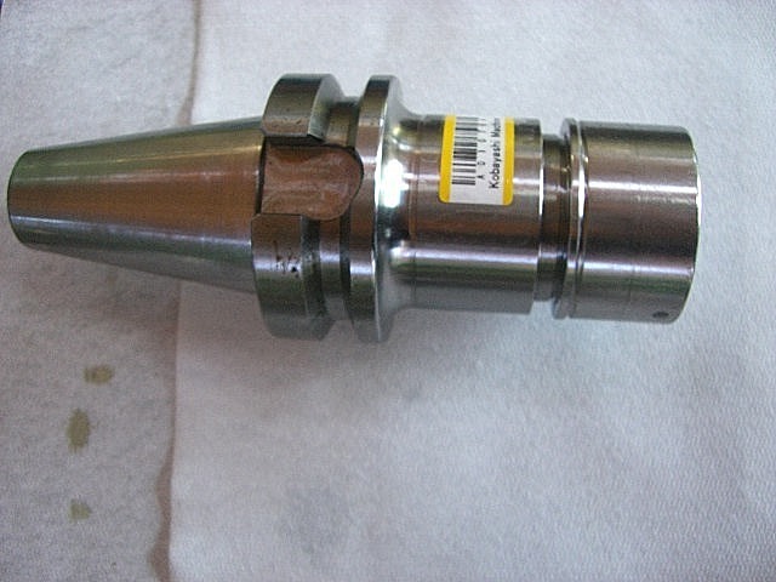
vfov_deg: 37.7
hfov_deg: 49.0
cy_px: 291
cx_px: 388
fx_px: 852
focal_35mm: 38
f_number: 2.7
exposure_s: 1/125
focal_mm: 6.2
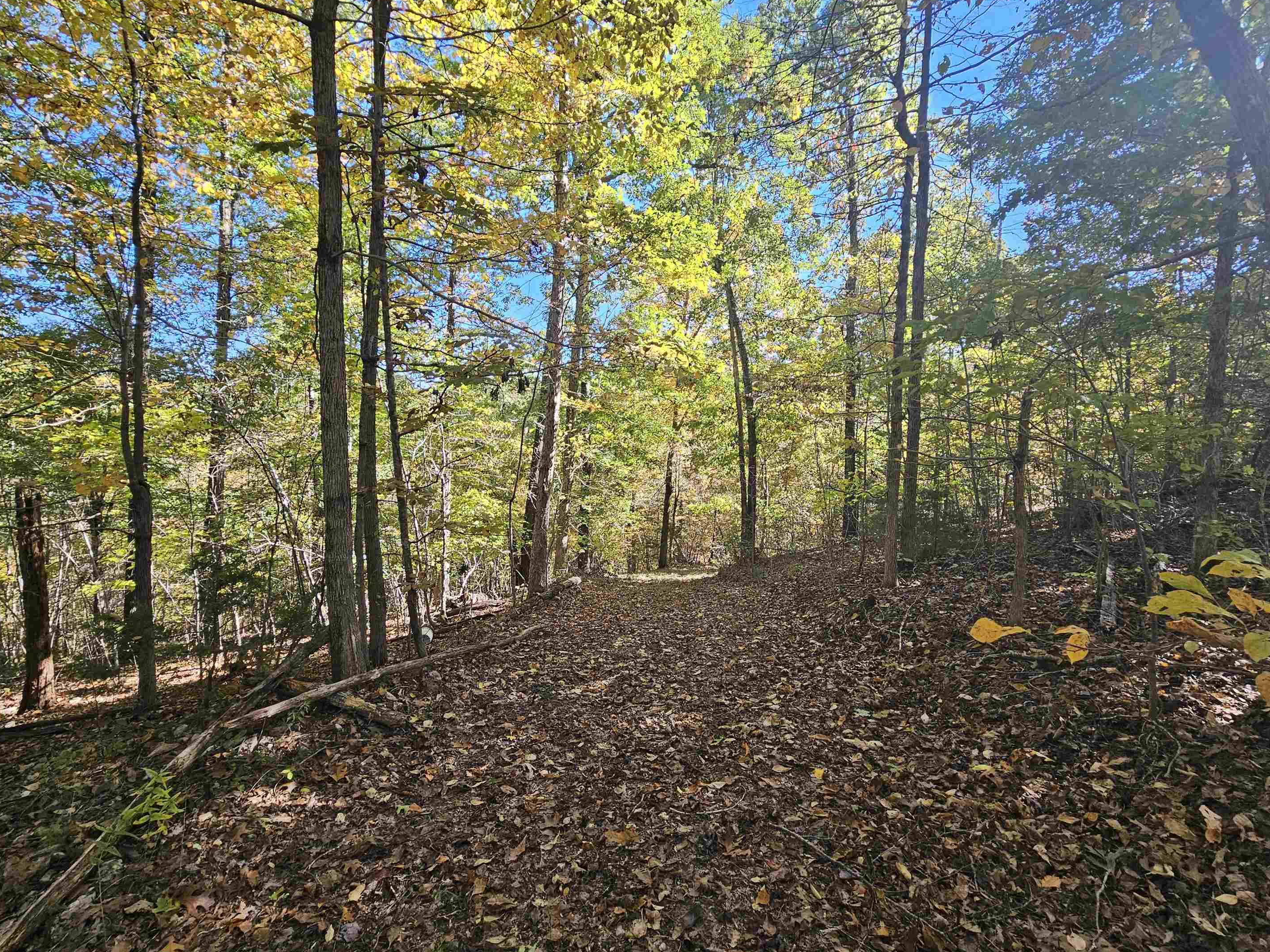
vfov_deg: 85.6
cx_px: 632
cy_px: 450
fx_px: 514
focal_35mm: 14
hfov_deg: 102.1
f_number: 2.2
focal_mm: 2.2
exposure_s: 1/263
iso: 64
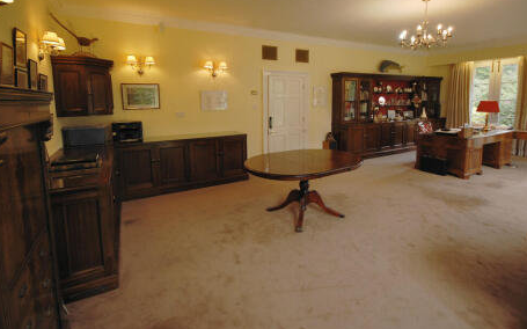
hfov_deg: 97.8
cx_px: 269
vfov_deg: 71.2
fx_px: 230
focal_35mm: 16
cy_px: 166
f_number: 4
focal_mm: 10
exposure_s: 1/50
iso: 200
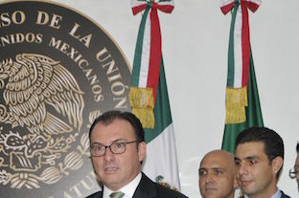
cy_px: 214
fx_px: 1451
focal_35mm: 175
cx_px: 119
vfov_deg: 7.8
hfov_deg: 11.8
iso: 1000
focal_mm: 52
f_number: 5.6
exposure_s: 1/200
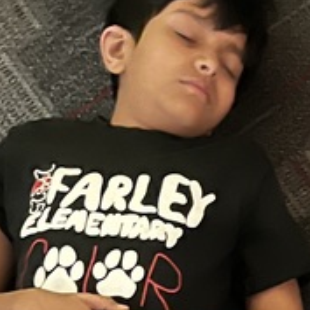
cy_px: 697
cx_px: 245
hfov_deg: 13.1
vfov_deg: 11.3
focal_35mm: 133
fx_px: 1348
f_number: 1.6
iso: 1250
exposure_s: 1/15
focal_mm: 5.1
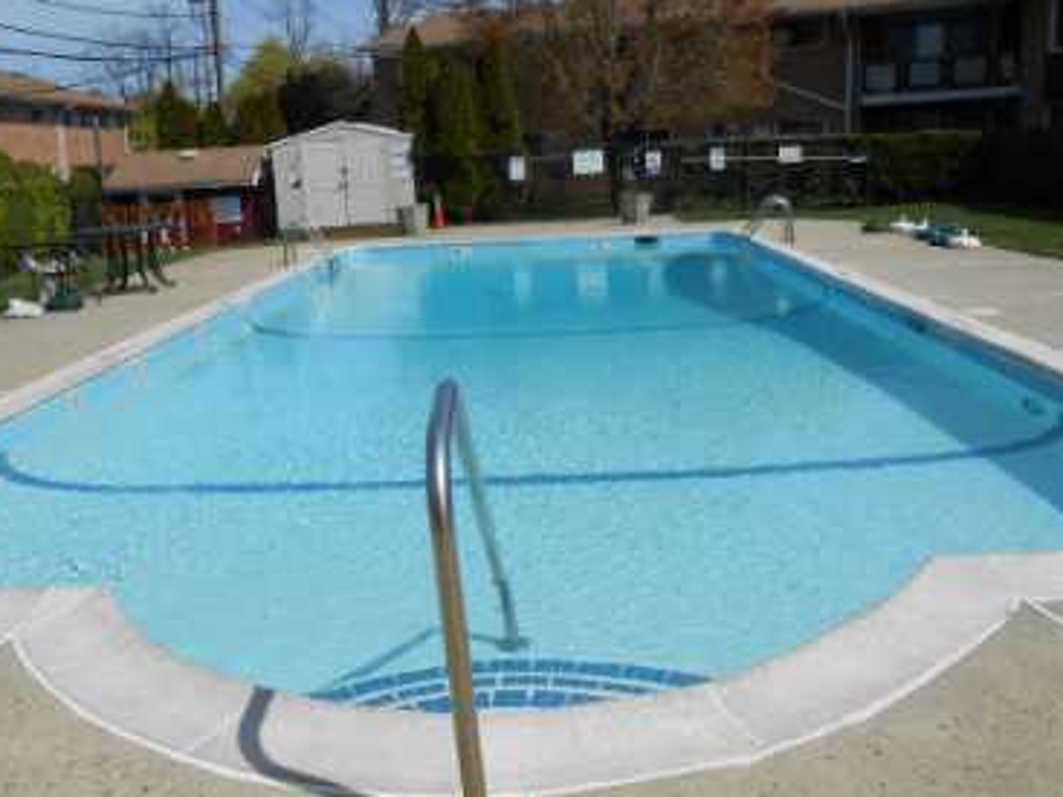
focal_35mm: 34
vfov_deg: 41.8
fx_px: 1044
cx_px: 518
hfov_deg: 54.0
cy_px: 377
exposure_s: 1/1500
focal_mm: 4.6
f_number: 3.5
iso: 80
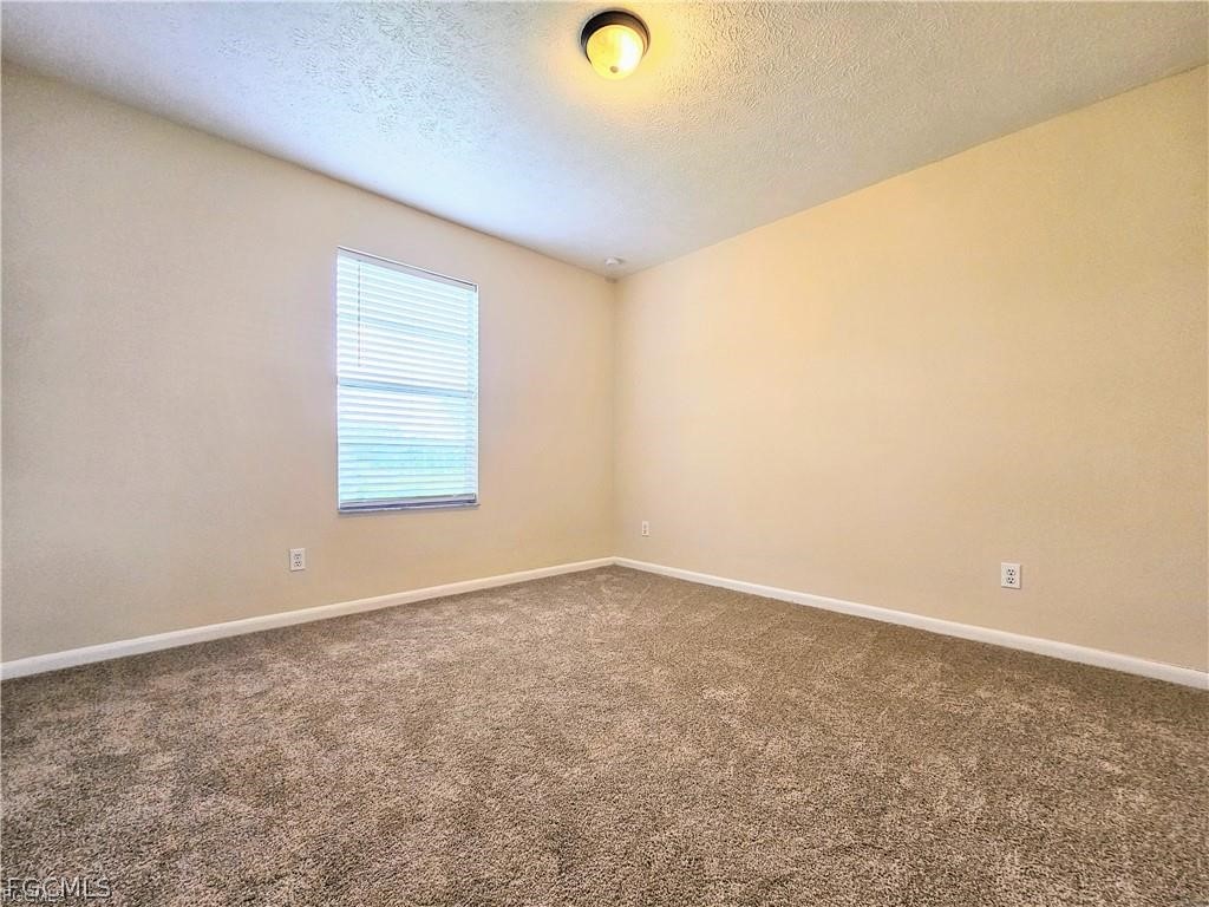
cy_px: 454
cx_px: 604
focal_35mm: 13
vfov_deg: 89.9
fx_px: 454
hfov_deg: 106.2
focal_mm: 2.2
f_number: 2.2
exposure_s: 1/60
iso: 160
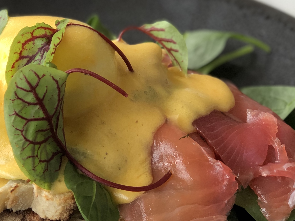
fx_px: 792
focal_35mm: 93
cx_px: 116
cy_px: 128
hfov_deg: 21.1
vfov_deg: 15.9
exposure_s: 1/60
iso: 25
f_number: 2.8
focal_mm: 6.6
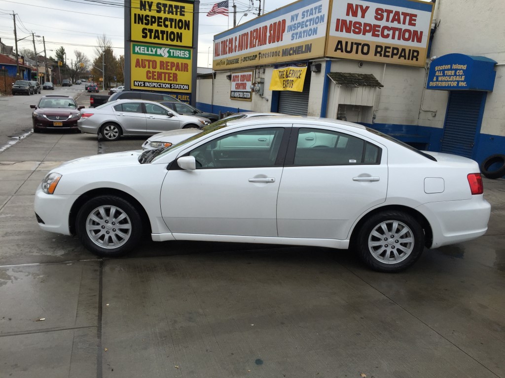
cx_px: 252
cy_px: 189
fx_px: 423
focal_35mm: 29
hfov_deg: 61.7
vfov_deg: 48.2
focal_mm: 4.15
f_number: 2.2
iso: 32
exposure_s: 1/989
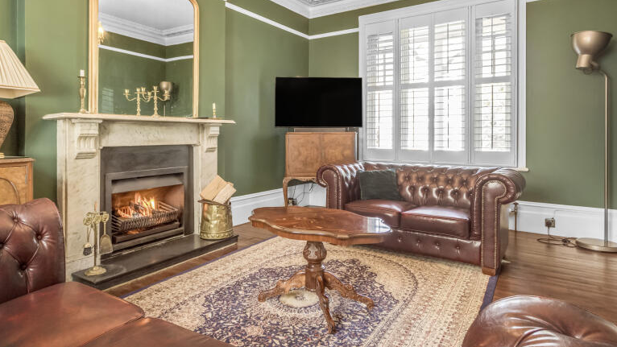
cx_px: 296
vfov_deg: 52.2
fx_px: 344
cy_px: 106
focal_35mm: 21
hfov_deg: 83.8
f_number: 7.1
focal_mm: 10
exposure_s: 1/10
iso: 400
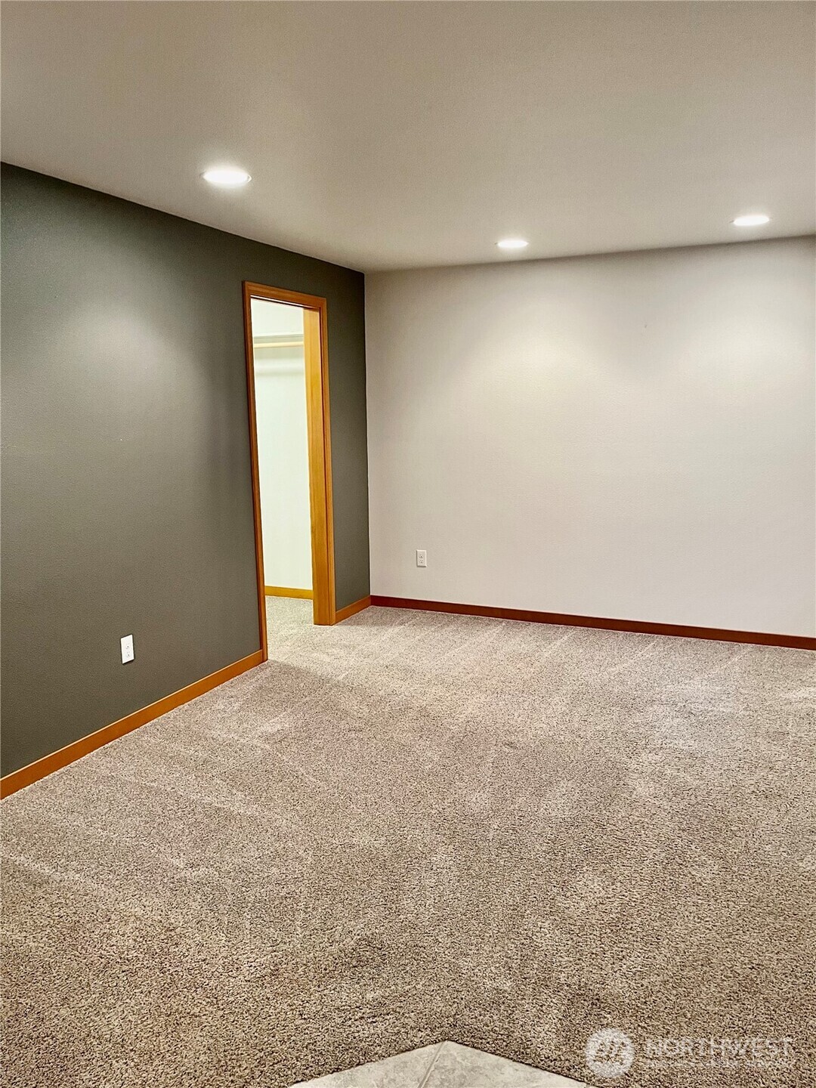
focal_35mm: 26
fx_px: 817
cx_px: 408
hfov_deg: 53.1
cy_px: 544
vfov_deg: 67.3
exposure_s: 1/60
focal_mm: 5.1
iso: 320
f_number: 1.6
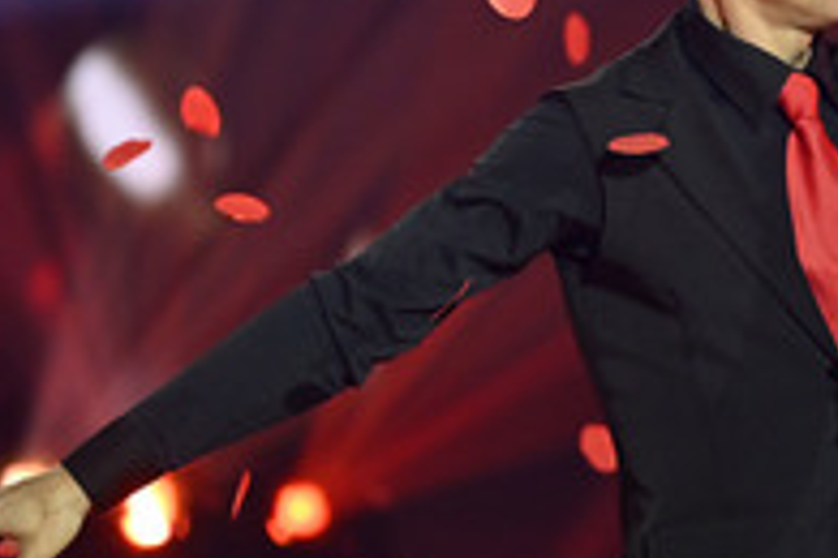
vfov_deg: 3.0
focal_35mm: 462
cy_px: 167
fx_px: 10753
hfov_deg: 4.5
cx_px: 853
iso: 1600
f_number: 4
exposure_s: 1/500
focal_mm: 200
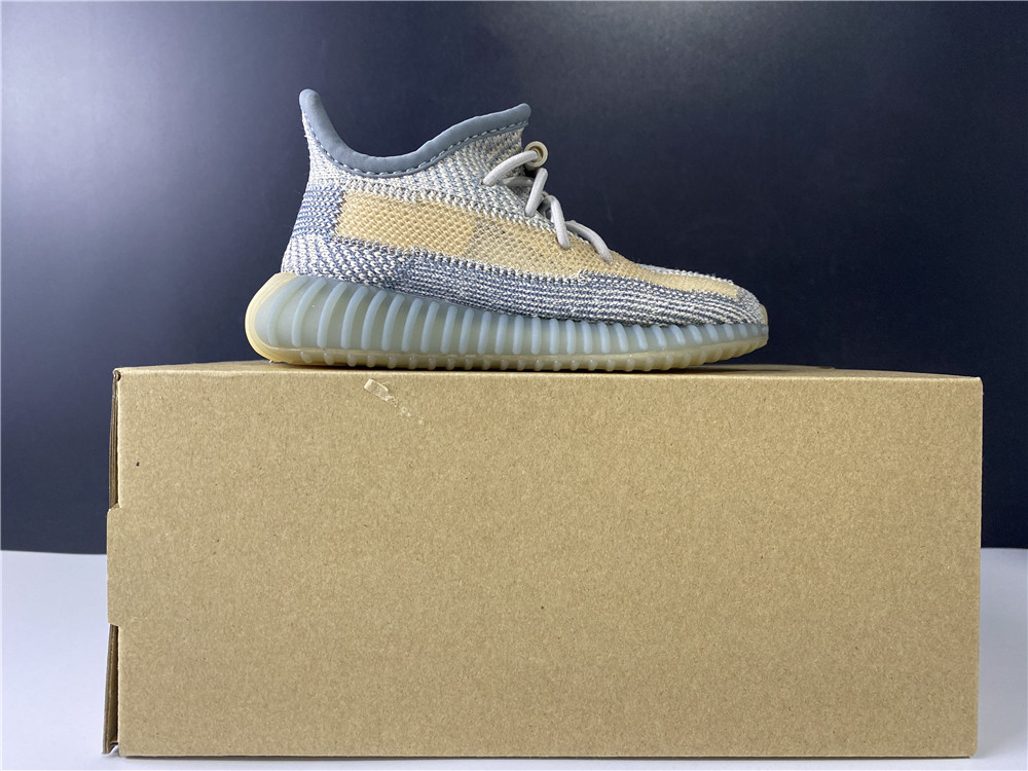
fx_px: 772
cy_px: 386
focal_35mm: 26
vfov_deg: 53.1
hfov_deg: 67.3
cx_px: 514
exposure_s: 1/60
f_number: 1.8
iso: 200
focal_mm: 4.25
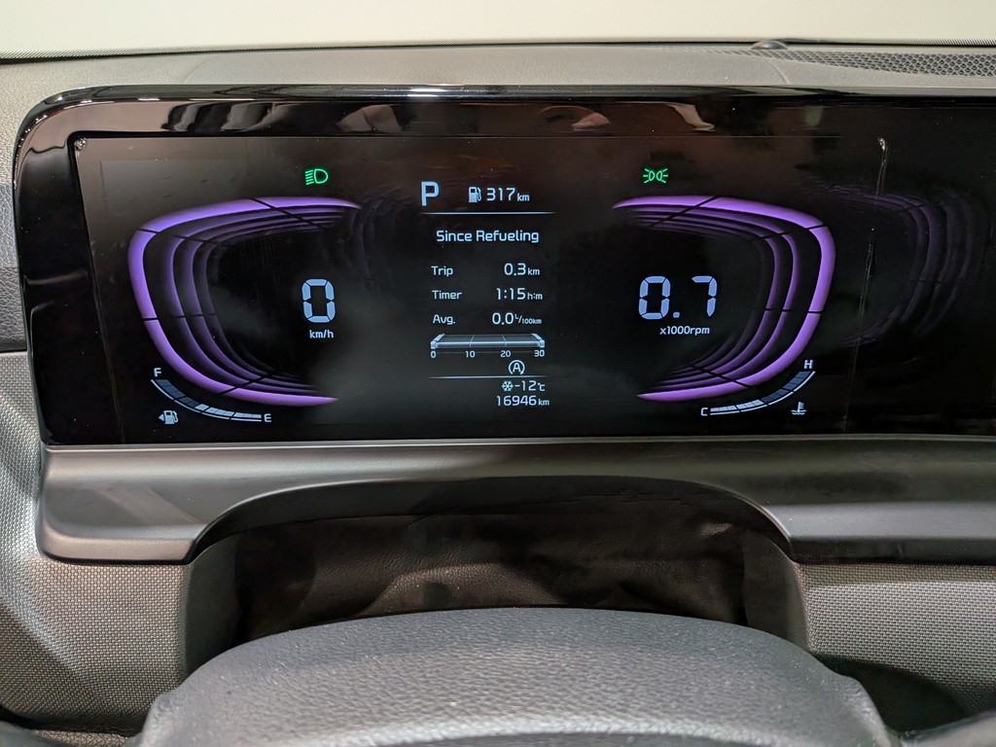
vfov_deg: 56.8
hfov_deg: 71.6
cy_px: 374
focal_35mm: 24
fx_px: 691
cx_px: 498
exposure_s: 1/50
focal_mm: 4.53
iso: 84
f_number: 1.7
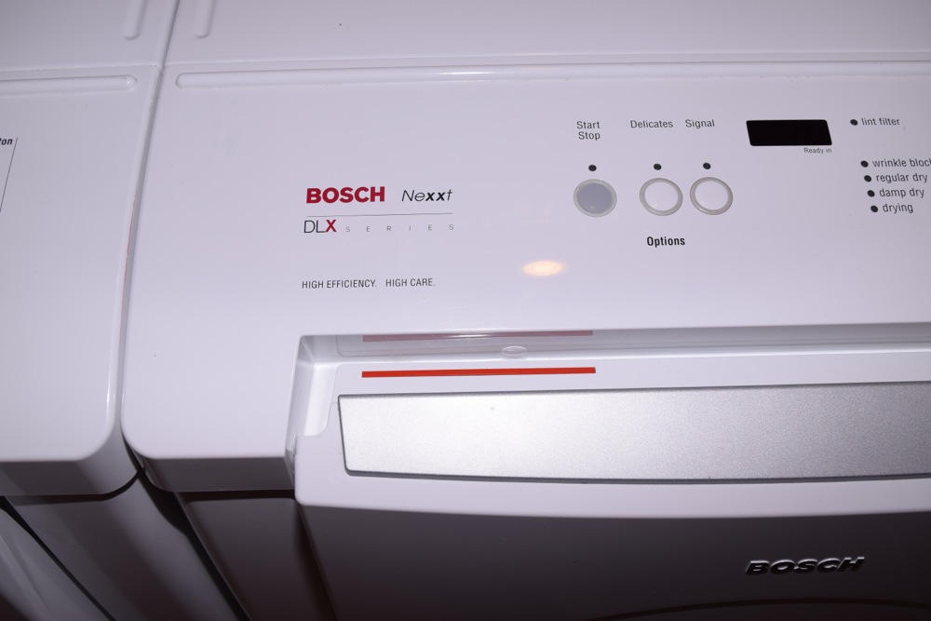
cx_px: 466
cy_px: 310
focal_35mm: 38
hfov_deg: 51.3
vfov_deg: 35.5
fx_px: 970
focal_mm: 25
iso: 100
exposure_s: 1/60
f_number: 6.3
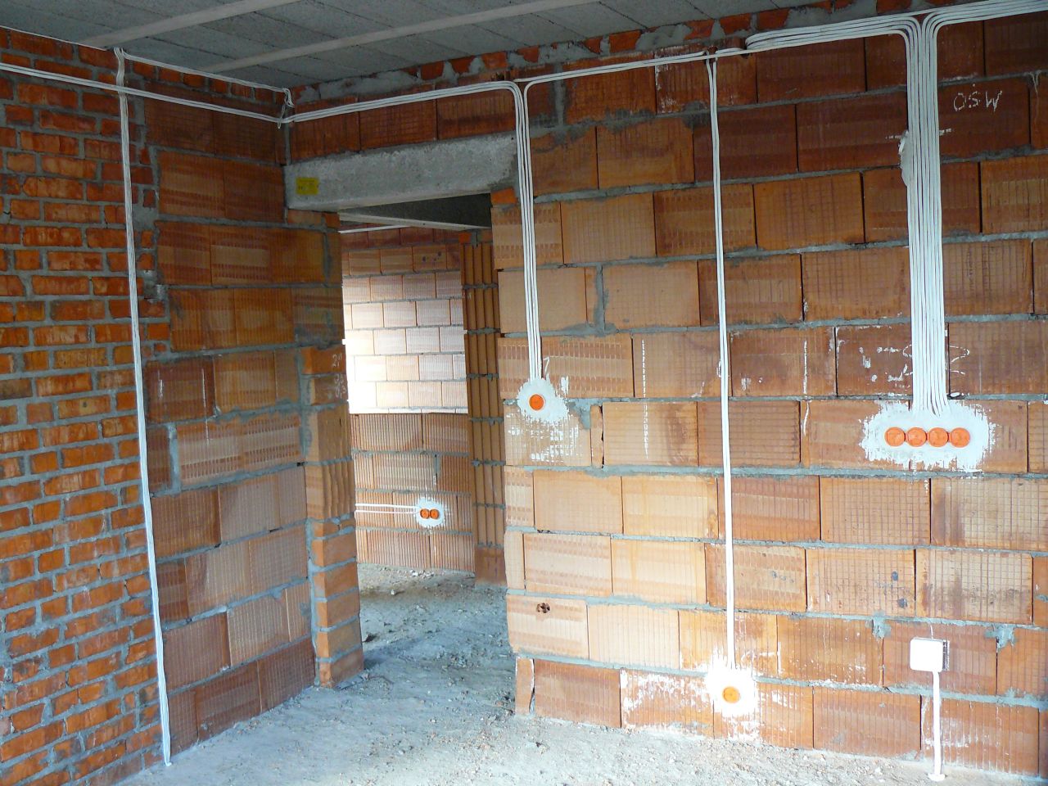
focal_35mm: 36
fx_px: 1090
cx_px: 524
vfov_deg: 39.7
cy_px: 393
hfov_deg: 51.4
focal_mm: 6
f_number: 2.8
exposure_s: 1/30
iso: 160
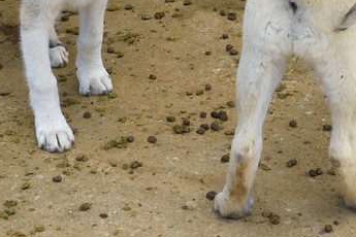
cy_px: -298
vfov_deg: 7.7
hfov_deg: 12.2
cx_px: 305
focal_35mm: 167
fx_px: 1651
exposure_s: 1/250
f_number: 8
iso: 200
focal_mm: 36
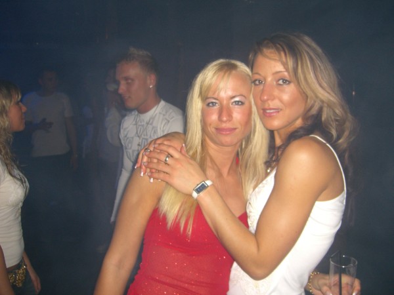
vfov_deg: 37.7
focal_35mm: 38
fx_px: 433
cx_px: 197
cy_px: 148
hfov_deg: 49.0
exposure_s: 1/60
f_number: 2.8
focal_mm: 7.9
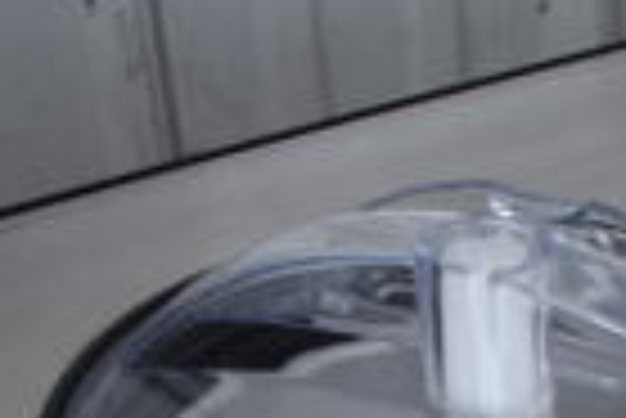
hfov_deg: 14.5
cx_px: 923
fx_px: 2298
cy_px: 827
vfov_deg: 9.7
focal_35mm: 132
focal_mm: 20
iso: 400
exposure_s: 1/250
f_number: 3.8
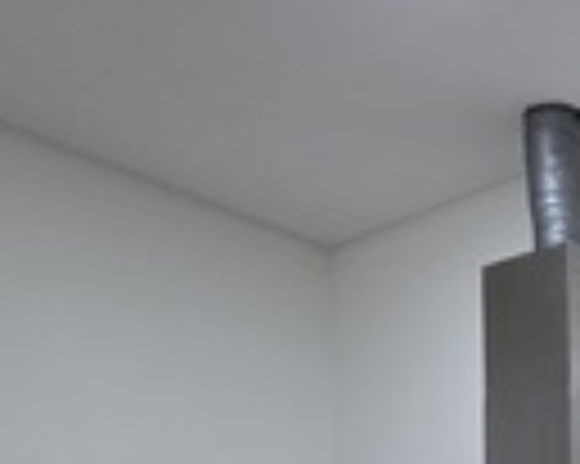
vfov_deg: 27.3
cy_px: 619
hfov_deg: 35.3
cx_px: 636
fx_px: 772
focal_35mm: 45
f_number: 1.9
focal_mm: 2.2
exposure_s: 1/50
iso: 500
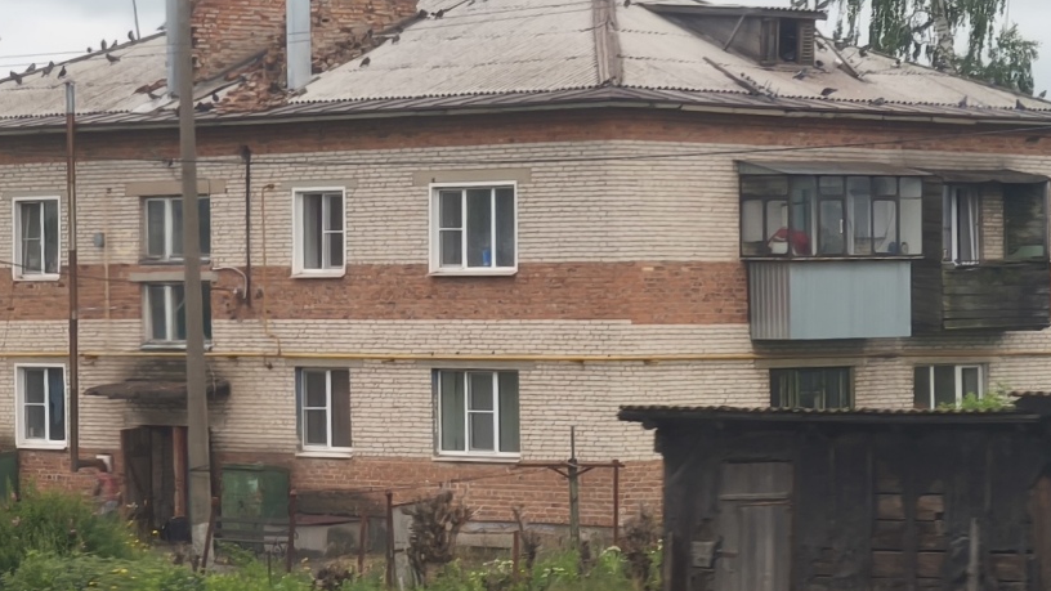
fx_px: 2313
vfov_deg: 14.6
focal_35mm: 83
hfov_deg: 25.6
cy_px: 241
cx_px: 459
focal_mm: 7.1
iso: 80
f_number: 1.9
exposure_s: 1/100
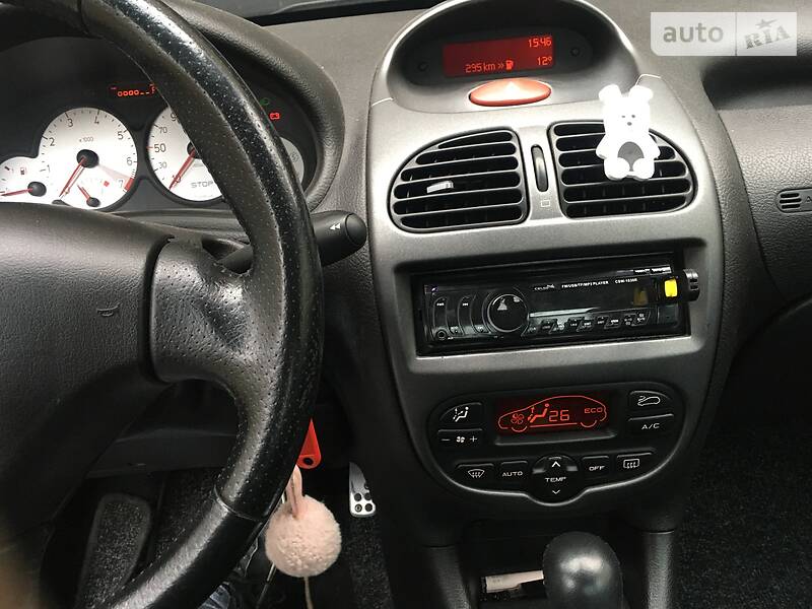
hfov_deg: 61.7
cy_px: 304
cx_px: 406
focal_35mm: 29
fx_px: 680
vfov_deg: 48.2
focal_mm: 4.2
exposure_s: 1/33
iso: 160
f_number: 2.2
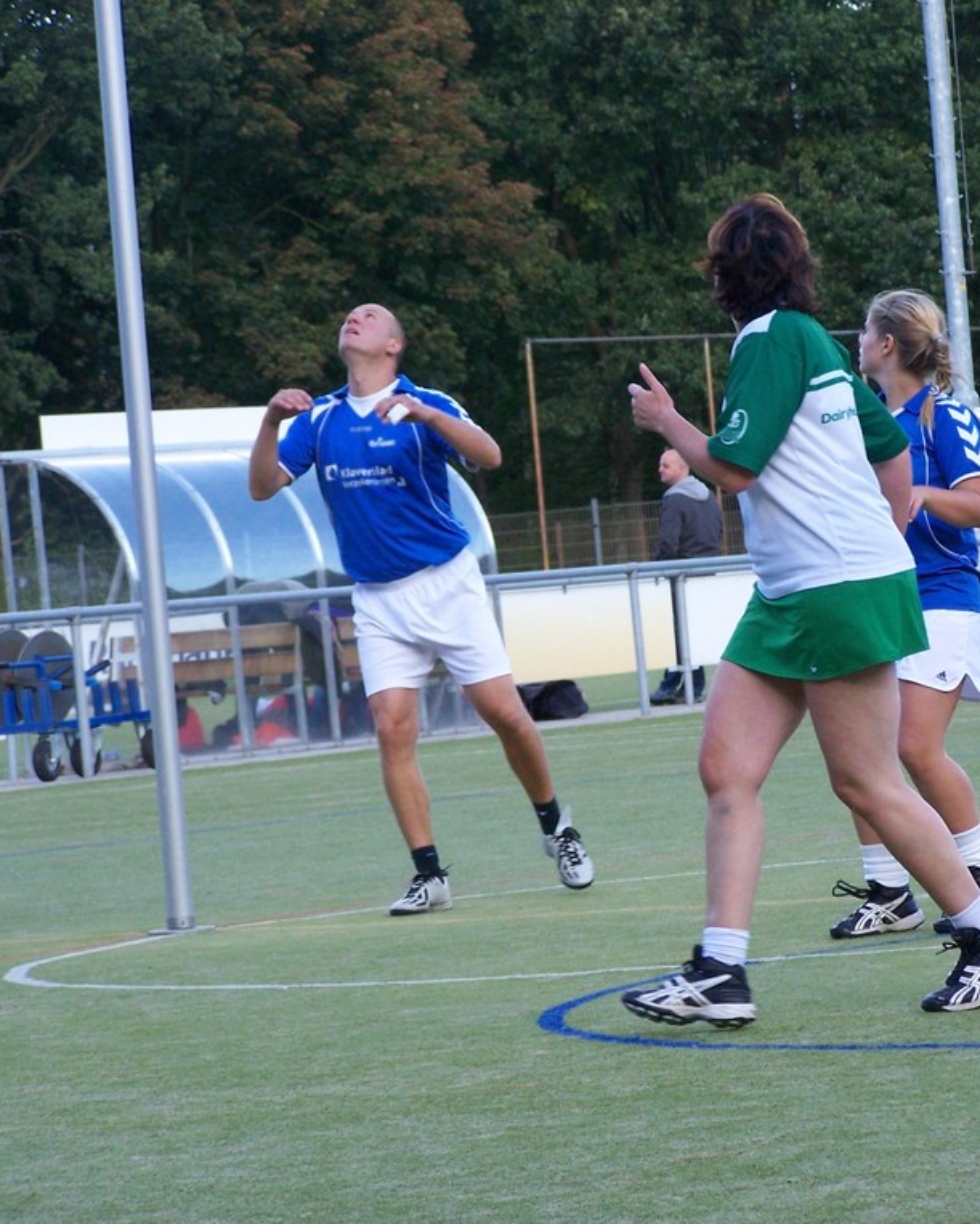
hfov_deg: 8.5
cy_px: 611
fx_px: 6595
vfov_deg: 10.6
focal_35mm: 182
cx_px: 743
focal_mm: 23.1
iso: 160
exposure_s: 1/400
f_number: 3.3
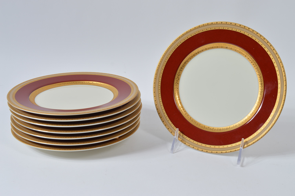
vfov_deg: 28.0
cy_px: 98
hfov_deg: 41.1
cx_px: 148
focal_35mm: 48
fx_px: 393
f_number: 11
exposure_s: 1/80
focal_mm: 32
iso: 100
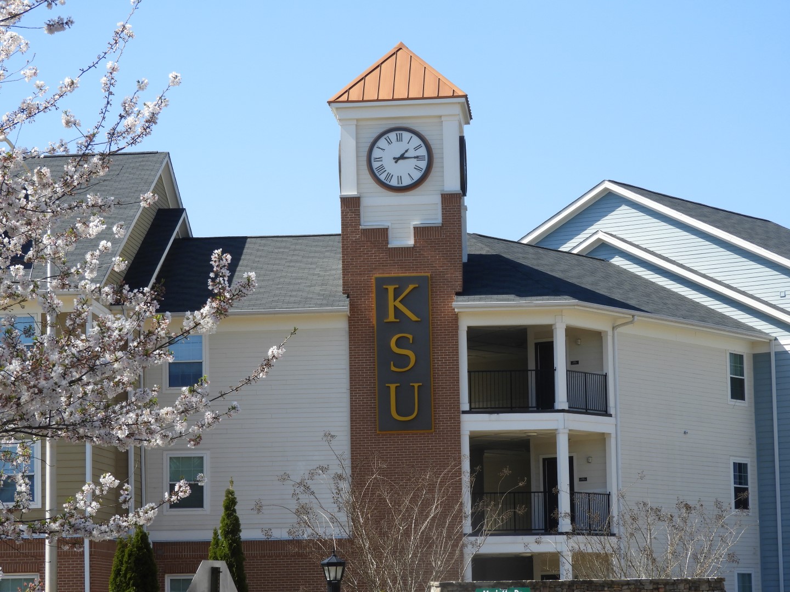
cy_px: 296
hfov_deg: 17.1
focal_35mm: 115
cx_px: 395
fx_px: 2625
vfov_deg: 12.9
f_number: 5
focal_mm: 20.6
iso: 100
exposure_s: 1/400
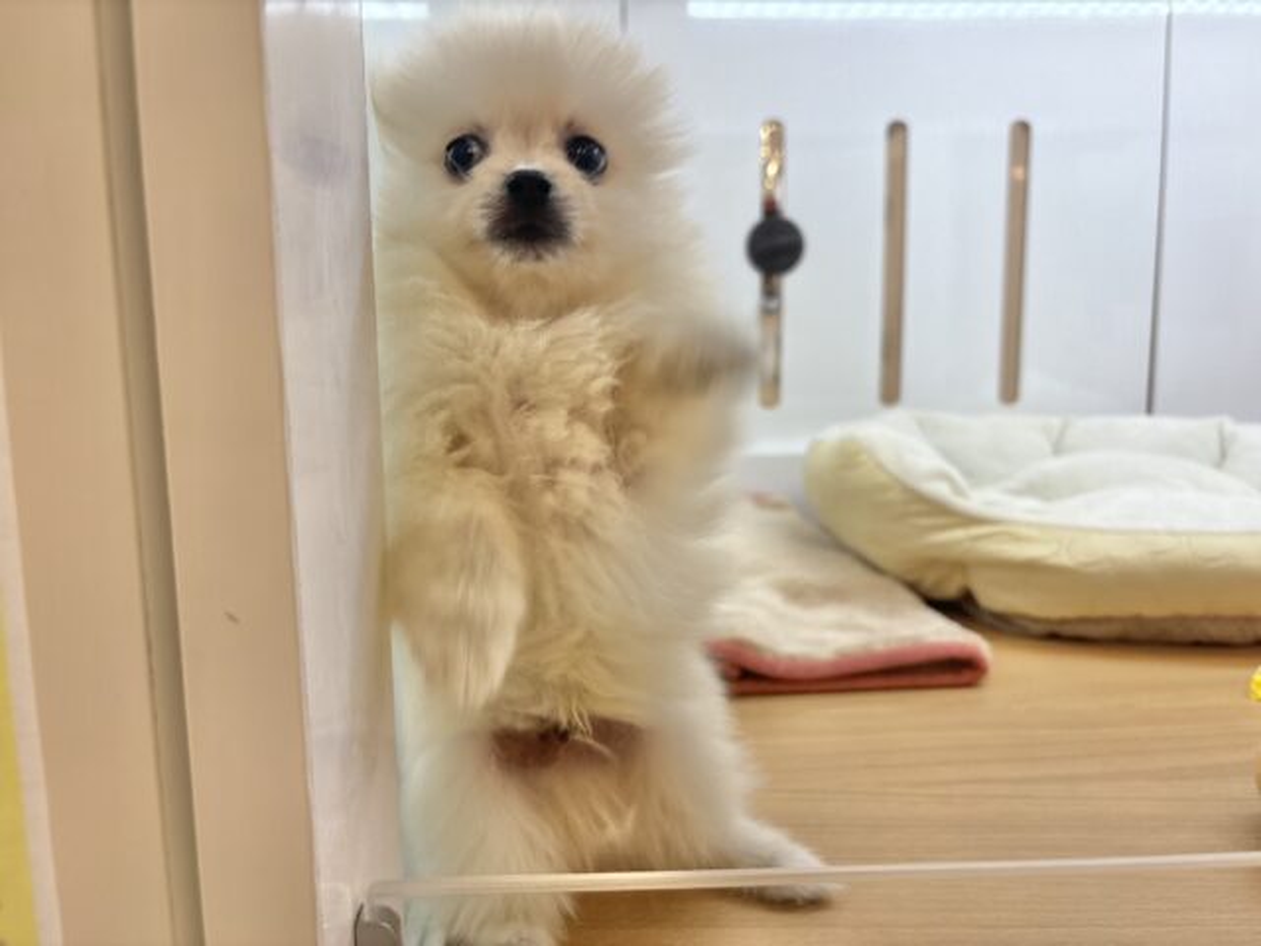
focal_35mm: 26
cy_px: 473
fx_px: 947
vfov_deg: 53.1
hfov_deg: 67.3
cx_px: 630
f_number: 1.6
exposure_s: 1/100
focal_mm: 5.96
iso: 50
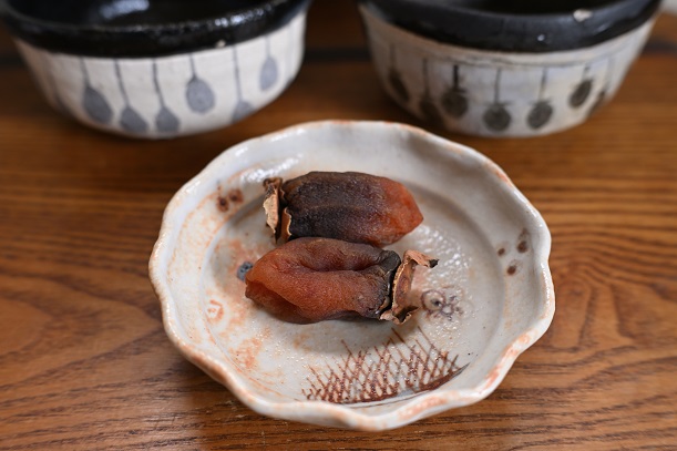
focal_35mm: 40
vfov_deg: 33.4
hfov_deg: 48.5
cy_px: 226
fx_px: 752
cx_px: 338
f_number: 4
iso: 400
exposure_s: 1/20
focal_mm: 40
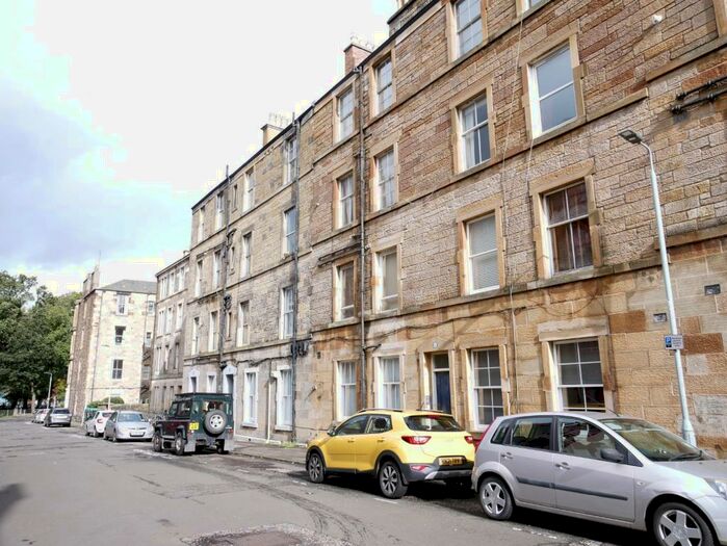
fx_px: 546
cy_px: 273
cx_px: 364
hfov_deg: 67.3
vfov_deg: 53.1
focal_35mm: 26
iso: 200
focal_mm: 13
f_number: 5.6
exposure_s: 1/250
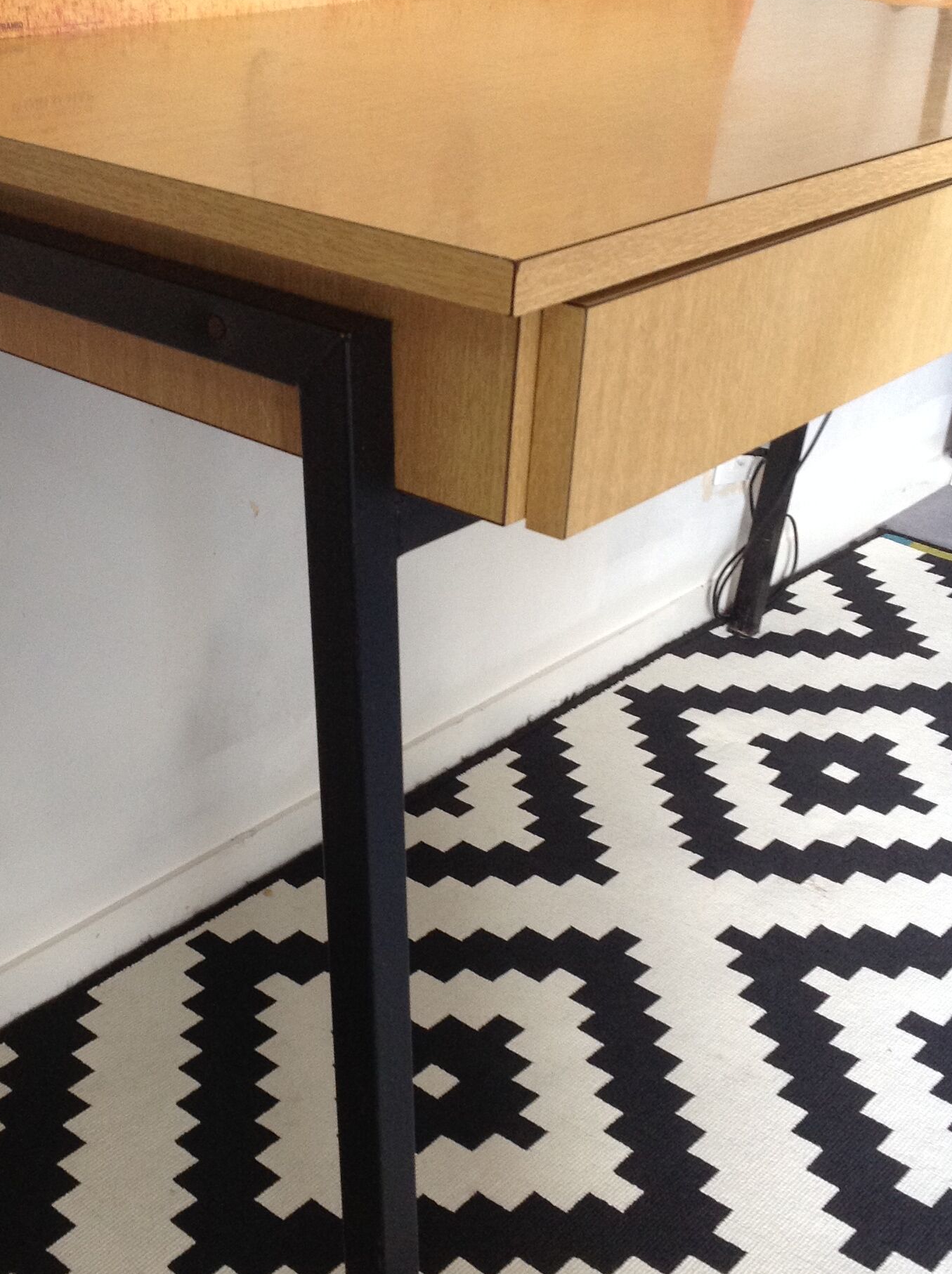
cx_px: 388
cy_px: 731
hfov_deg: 29.0
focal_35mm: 50
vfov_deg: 38.2
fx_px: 1838
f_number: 2.4
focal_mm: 4.28
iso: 125
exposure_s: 1/15
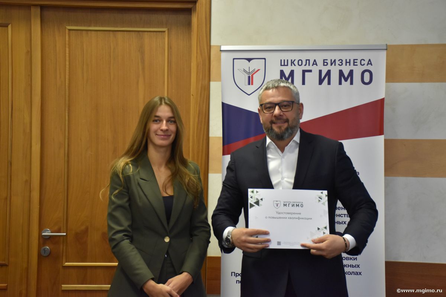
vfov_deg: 21.6
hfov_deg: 31.9
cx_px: 223
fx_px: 780
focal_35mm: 63
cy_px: 148
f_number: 4.5
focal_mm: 42
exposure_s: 1/125
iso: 1100
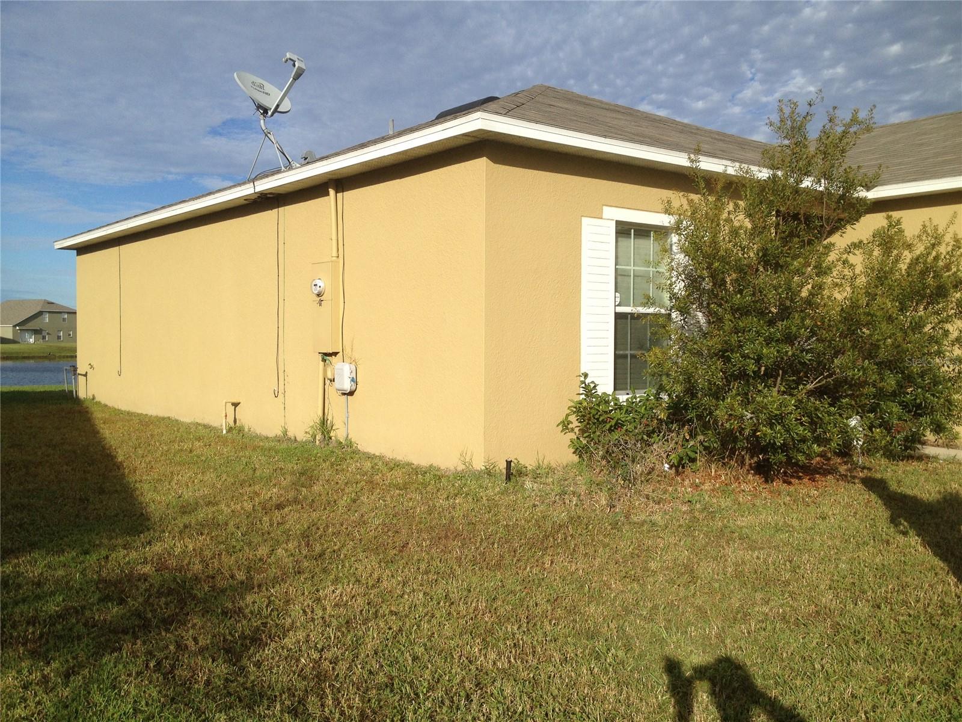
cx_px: 481
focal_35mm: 35
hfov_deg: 52.6
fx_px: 973
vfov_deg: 40.7
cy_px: 361
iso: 50
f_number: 2.4
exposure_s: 1/2208
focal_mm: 4.28
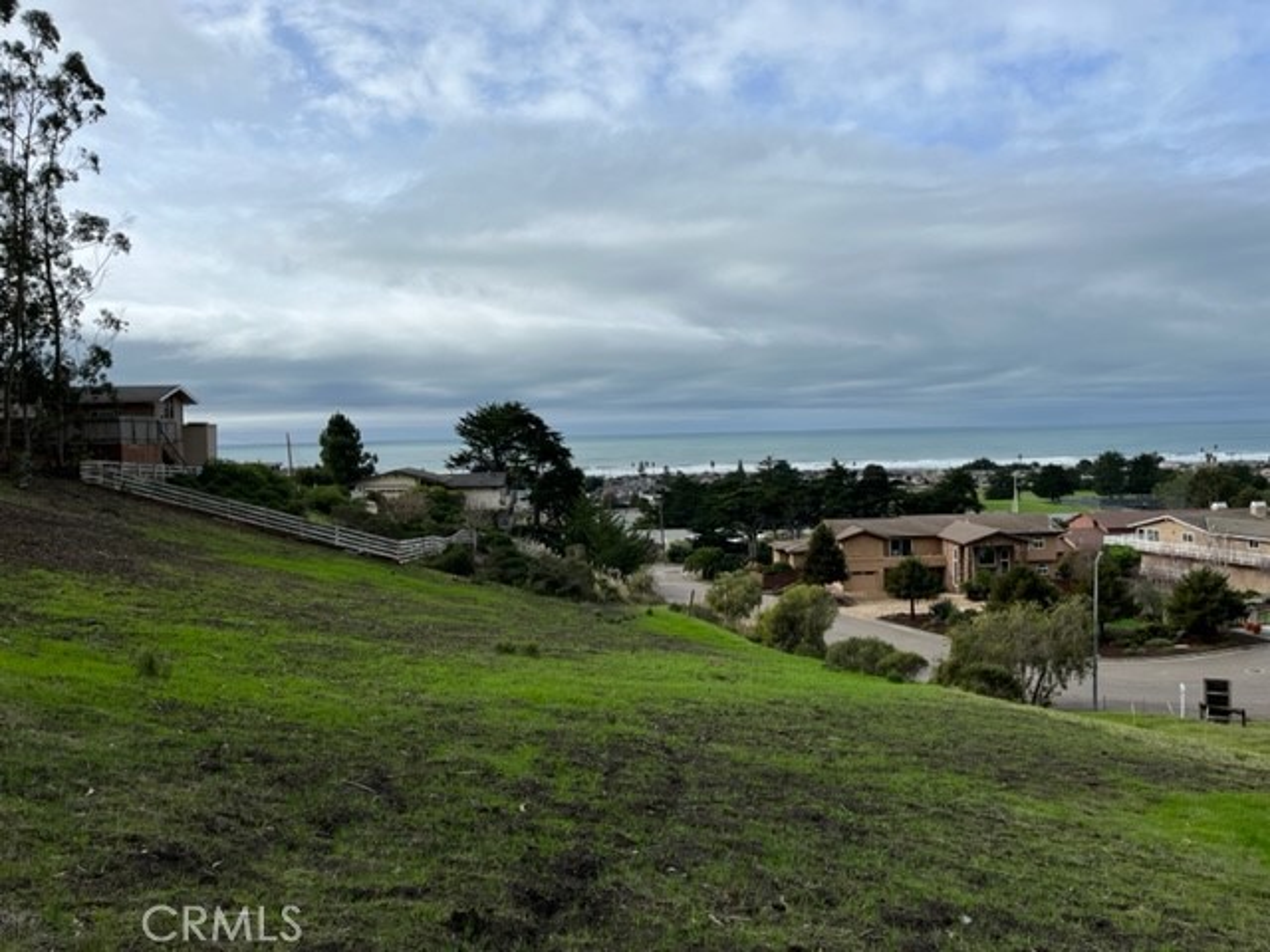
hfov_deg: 67.3
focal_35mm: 26
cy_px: 476
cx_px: 635
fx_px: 954
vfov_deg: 53.1
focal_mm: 5.1
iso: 50
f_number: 1.6
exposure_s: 1/5556
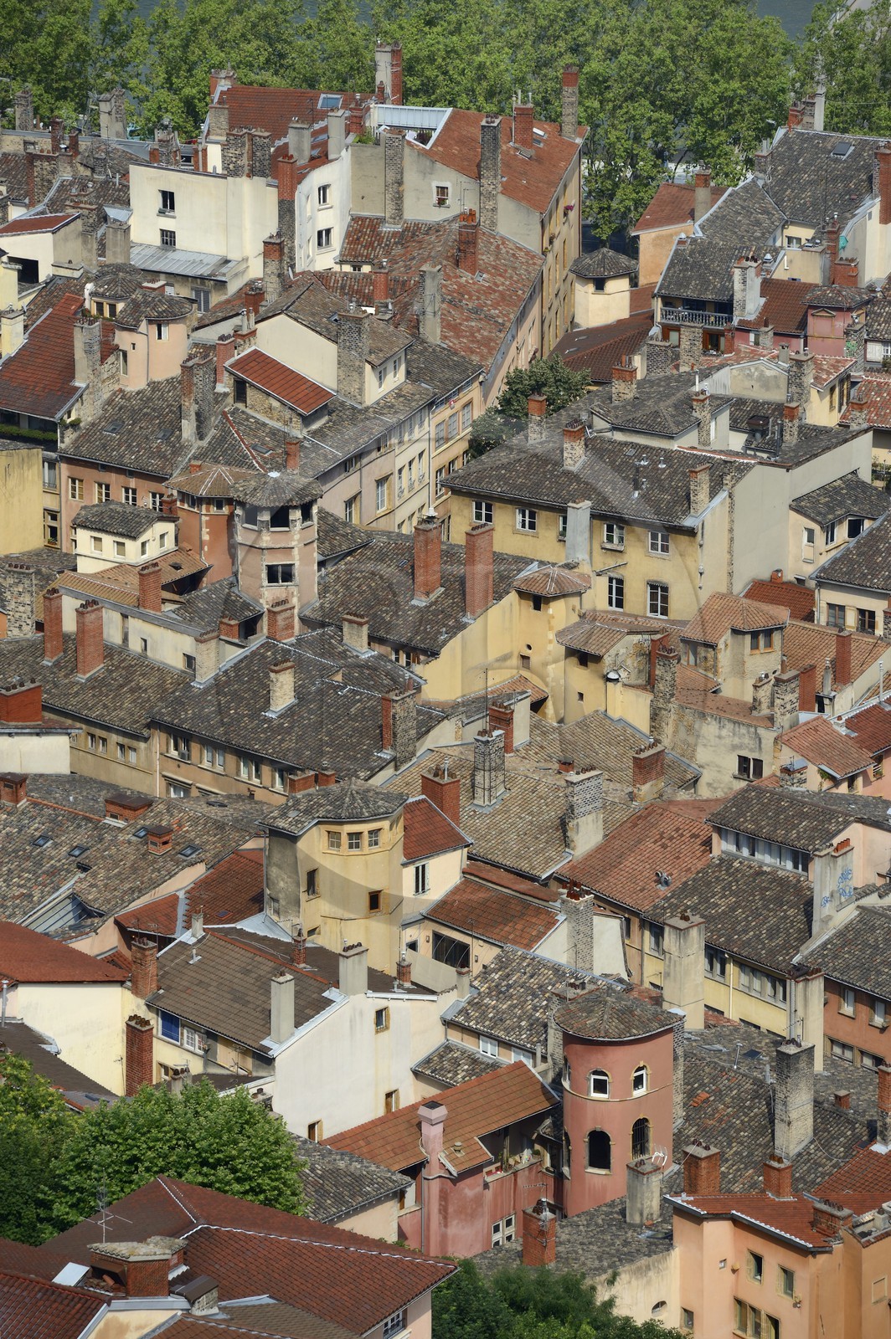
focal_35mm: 200
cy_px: 670
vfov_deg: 10.3
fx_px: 7437
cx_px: 446
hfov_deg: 6.9
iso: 200
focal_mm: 200
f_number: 10
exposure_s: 1/320
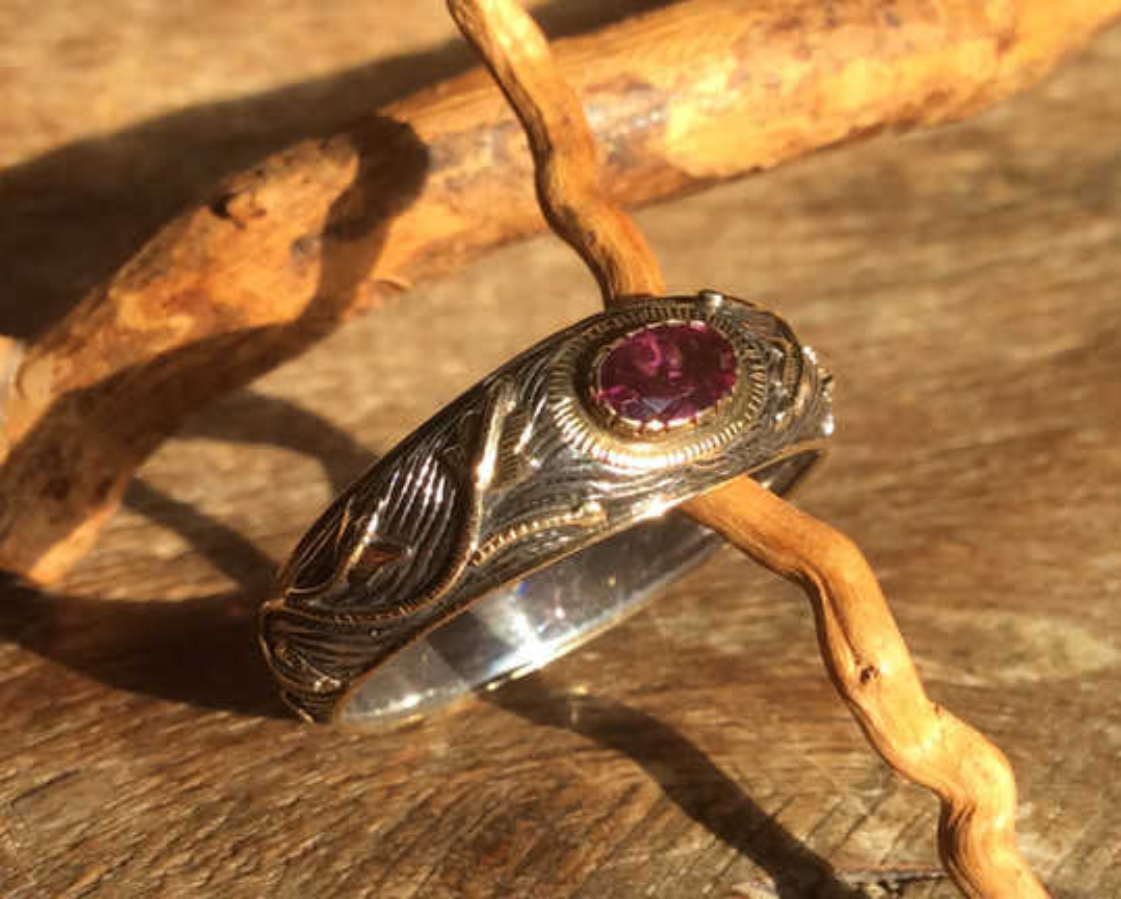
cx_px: 599
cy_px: 447
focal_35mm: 37
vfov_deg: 40.2
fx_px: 1228
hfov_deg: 49.0
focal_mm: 3.3
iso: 32
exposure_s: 1/506
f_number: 2.4
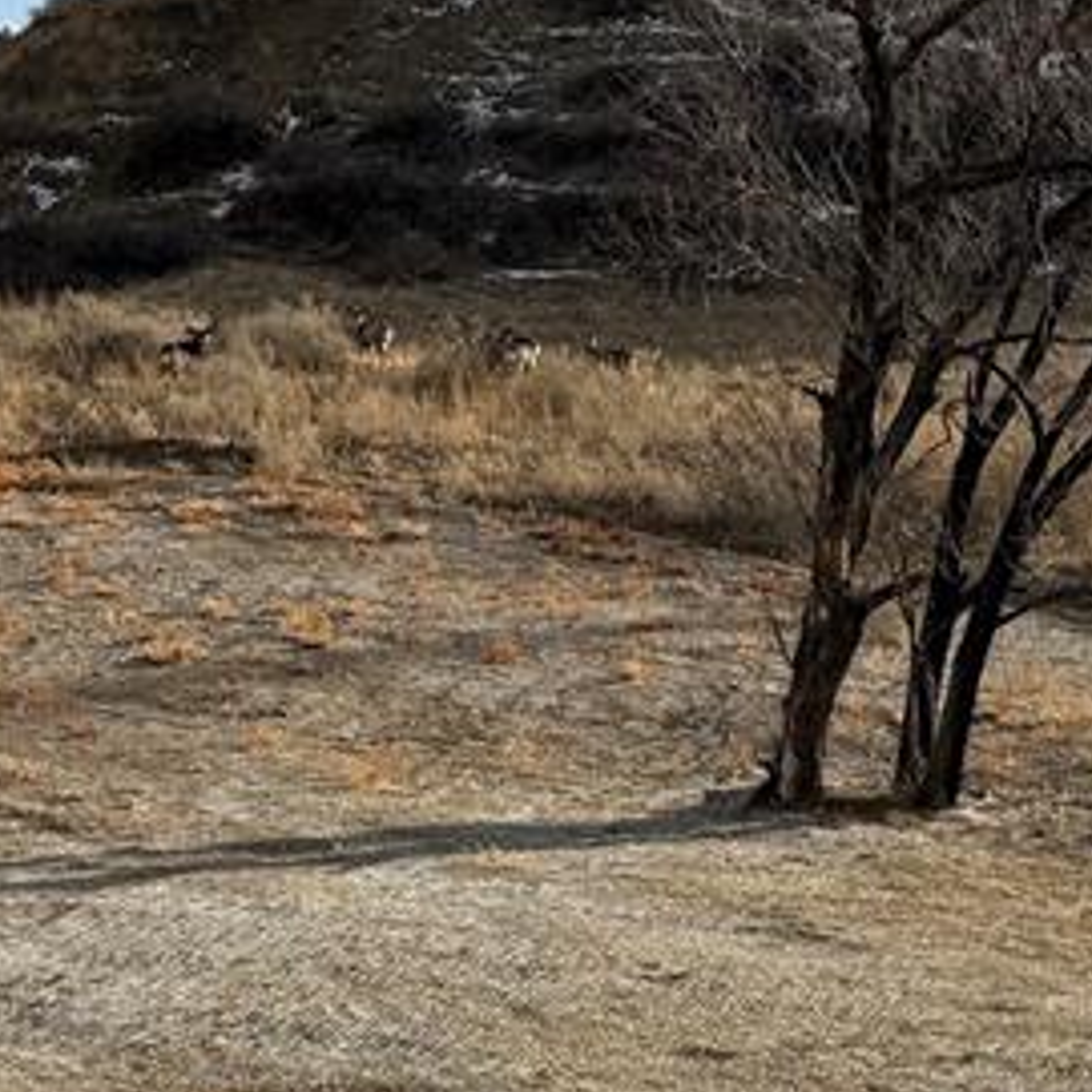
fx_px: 2855
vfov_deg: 21.5
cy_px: 272
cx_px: -230
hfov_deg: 20.2
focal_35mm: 80
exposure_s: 1/5714
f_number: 1.78
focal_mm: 6.76
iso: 80
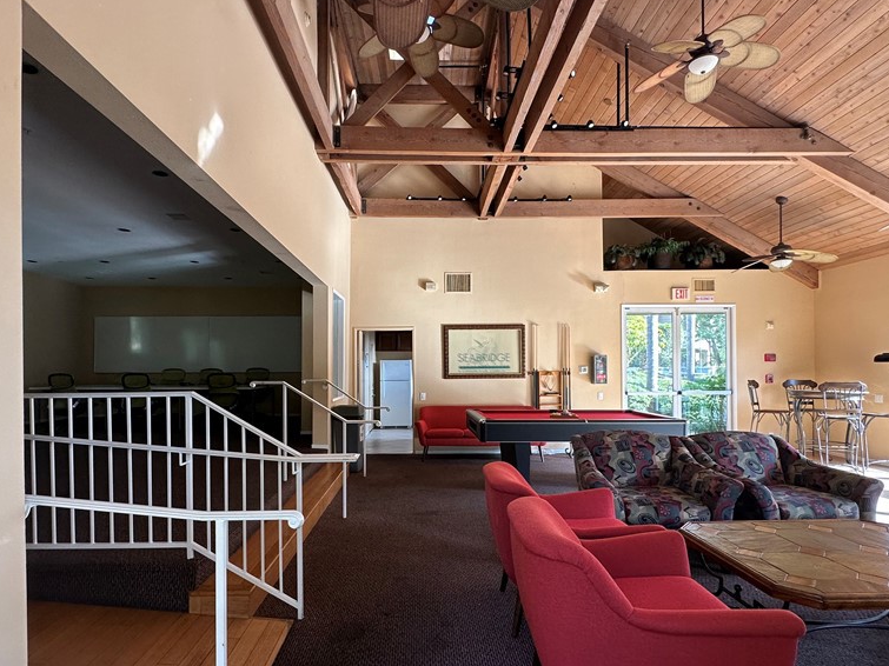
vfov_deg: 68.5
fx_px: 488
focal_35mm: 19
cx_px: 425
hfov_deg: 84.6
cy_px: 366
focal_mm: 2.22
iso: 100
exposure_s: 1/99
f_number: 2.2
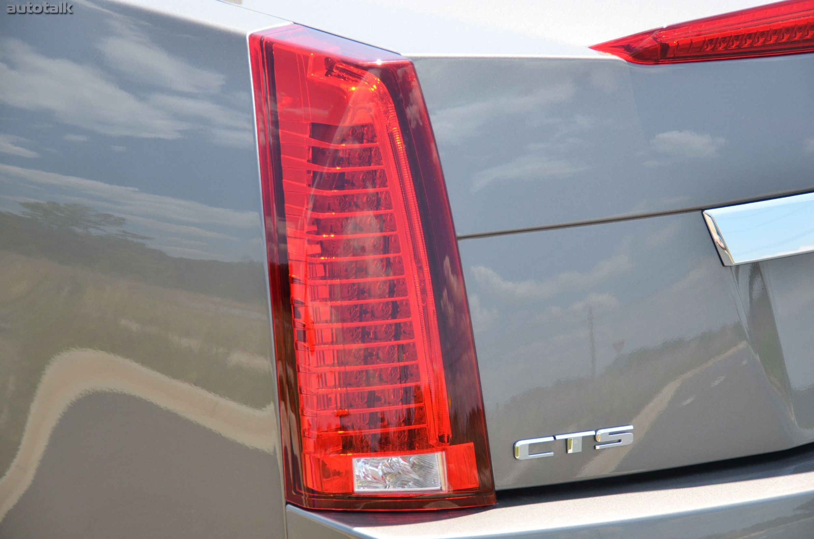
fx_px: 2369
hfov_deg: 19.5
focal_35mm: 105
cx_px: 407
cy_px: 270
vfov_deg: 13.0
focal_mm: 70
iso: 500
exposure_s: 1/1000
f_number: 5
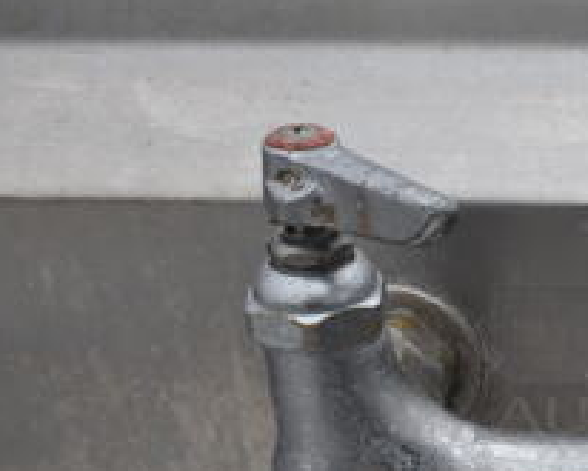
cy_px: 294
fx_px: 1306
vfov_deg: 20.4
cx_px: 794
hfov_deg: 22.3
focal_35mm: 75
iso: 200
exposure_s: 1/250
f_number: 7.1
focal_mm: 18
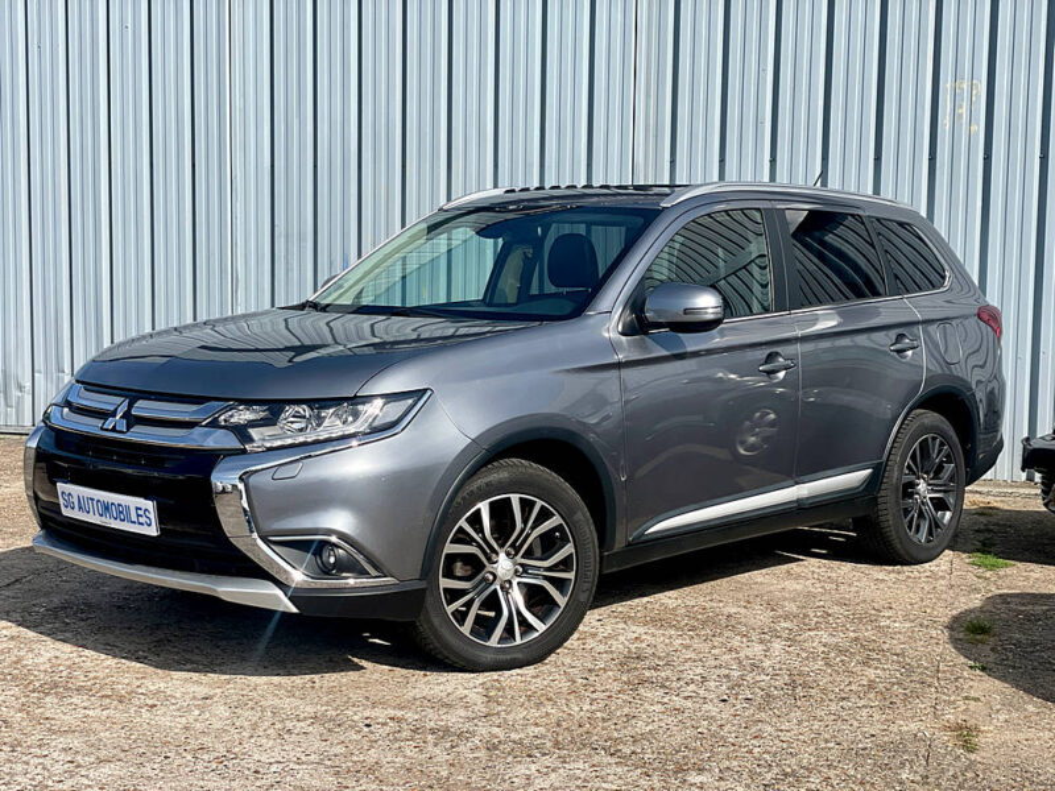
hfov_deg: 36.8
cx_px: 528
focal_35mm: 52
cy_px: 396
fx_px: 1585
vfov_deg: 28.0
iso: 32
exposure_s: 1/2179
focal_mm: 6
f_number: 2
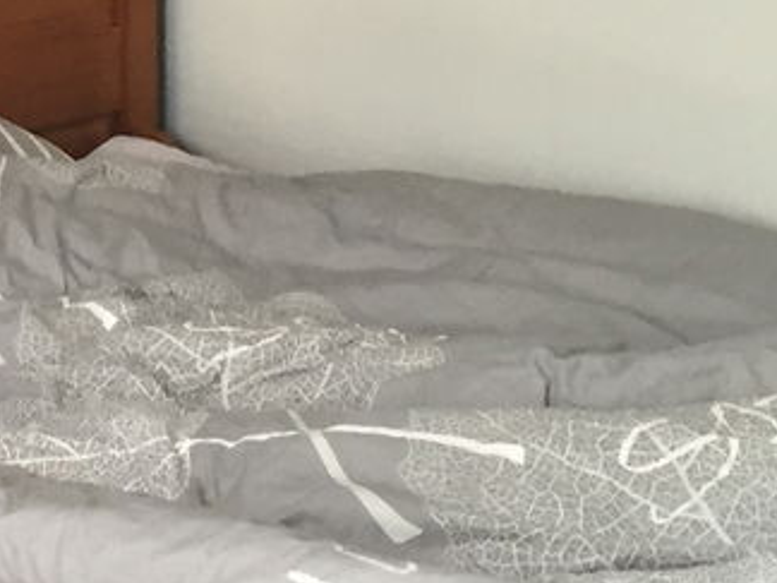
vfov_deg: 10.2
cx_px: -329
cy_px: -118
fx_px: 3210
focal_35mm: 143
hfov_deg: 13.2
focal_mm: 4.15
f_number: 2.2
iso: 100
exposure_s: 1/30
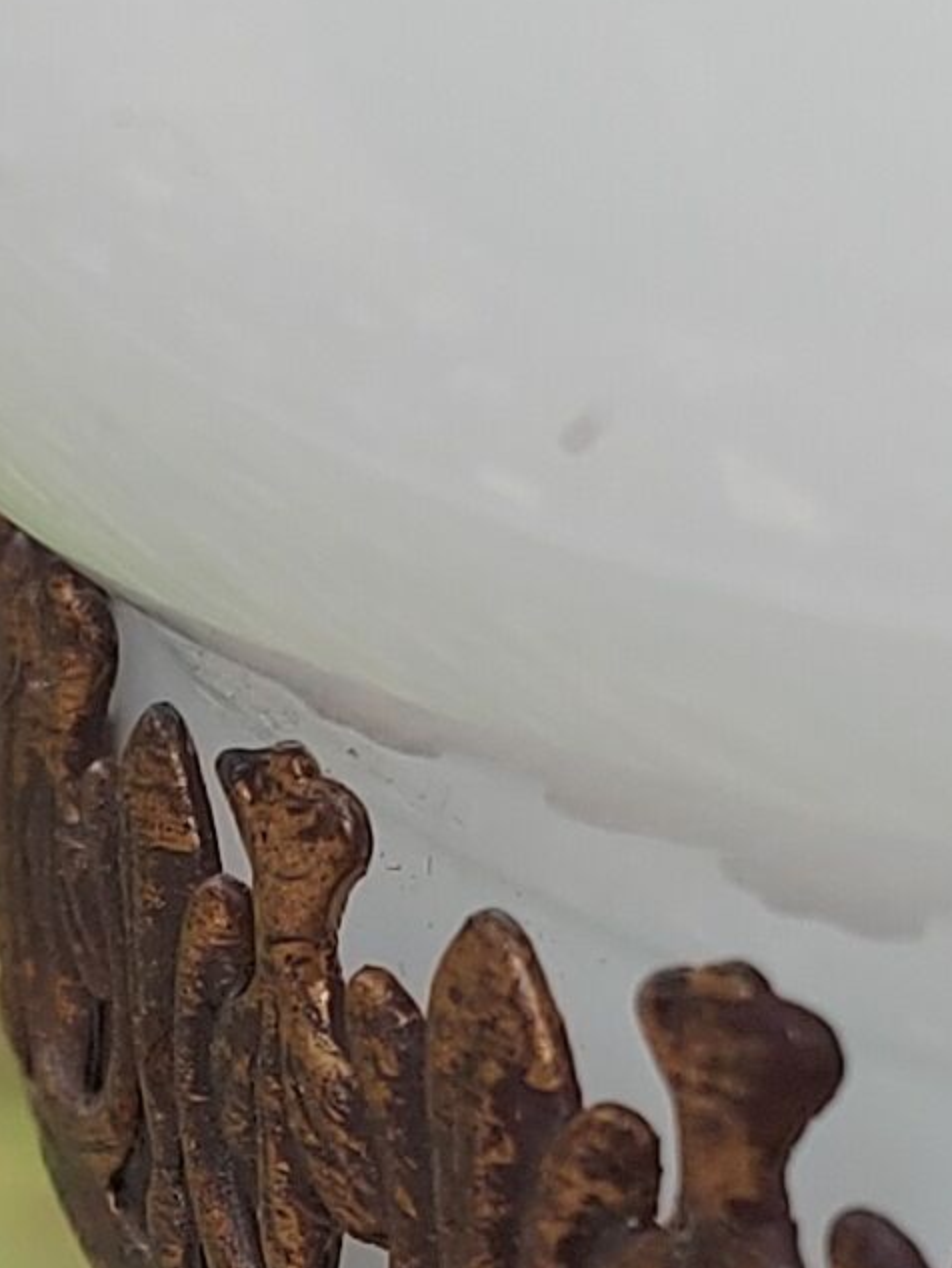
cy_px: 1172
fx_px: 6413
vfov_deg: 11.2
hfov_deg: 8.5
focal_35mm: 175
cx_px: 122
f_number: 1.8
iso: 32
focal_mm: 5.23
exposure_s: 1/128
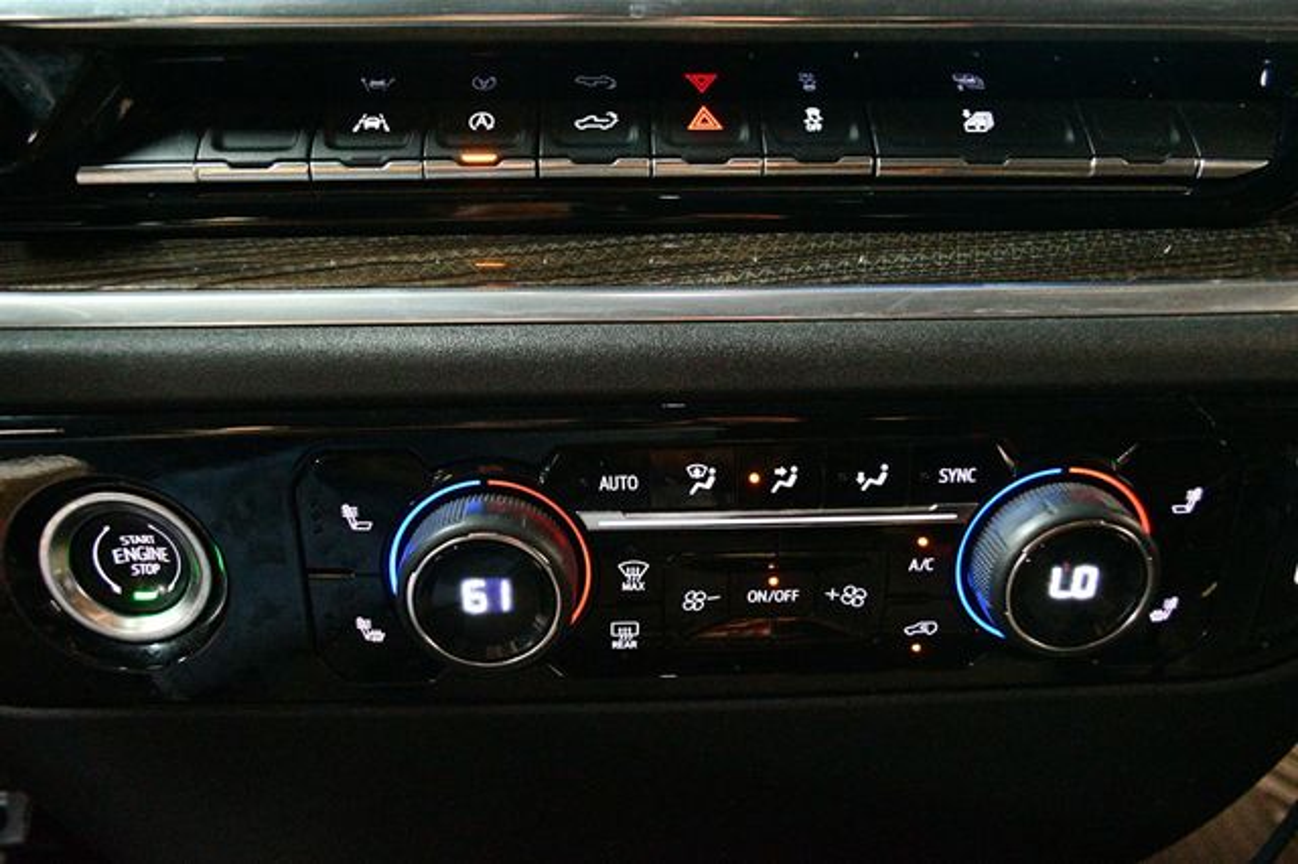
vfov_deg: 47.9
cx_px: 649
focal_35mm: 27
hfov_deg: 67.4
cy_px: 432
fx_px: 973
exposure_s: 1/50
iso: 12800
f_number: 3.5
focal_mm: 18
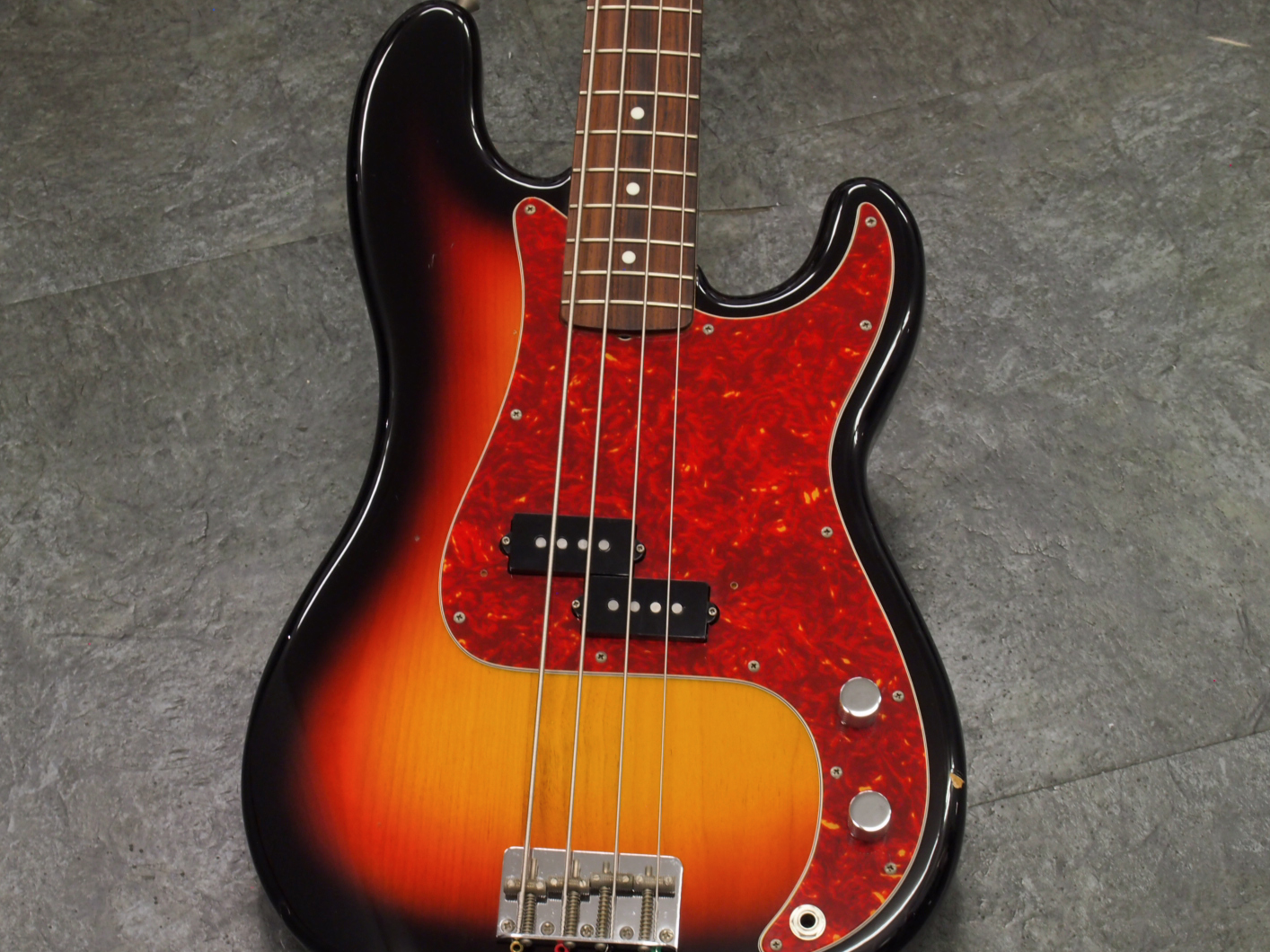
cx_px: 610
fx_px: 3155
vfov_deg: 17.2
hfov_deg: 22.8
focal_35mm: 86
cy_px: 518
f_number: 13
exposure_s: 1/2
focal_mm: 38
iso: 200
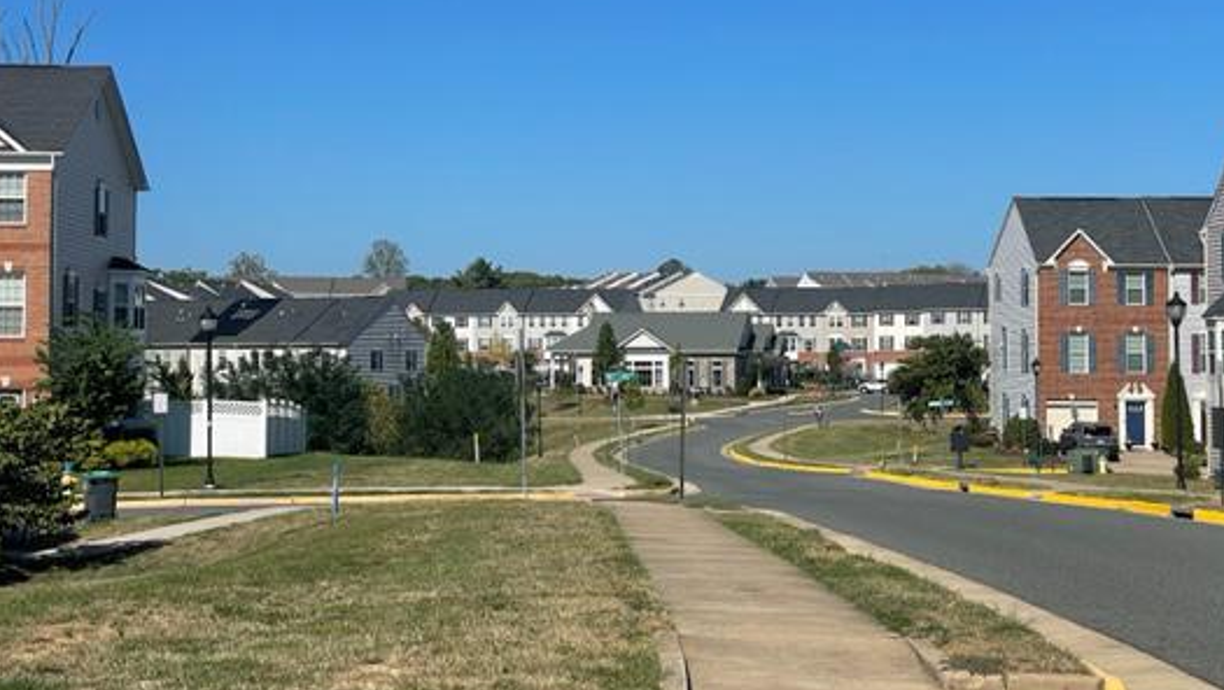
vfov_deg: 17.5
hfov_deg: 30.5
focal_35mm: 69
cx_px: 723
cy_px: 268
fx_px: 2241
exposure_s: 1/2660
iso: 25
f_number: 2
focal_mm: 6
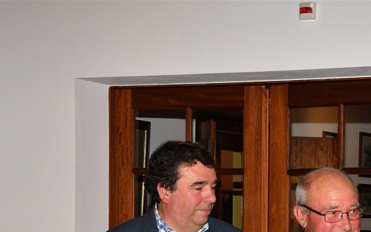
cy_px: 256
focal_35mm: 111
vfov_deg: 11.6
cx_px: 371
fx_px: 1123
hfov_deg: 18.3
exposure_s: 1/200
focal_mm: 35
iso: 500
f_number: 8
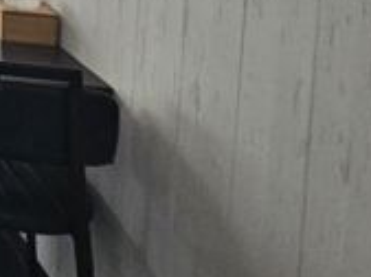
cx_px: -511
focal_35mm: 74
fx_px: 791
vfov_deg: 16.7
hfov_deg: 15.2
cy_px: -209
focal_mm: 2.2
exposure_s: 1/60
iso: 160
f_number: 2.2
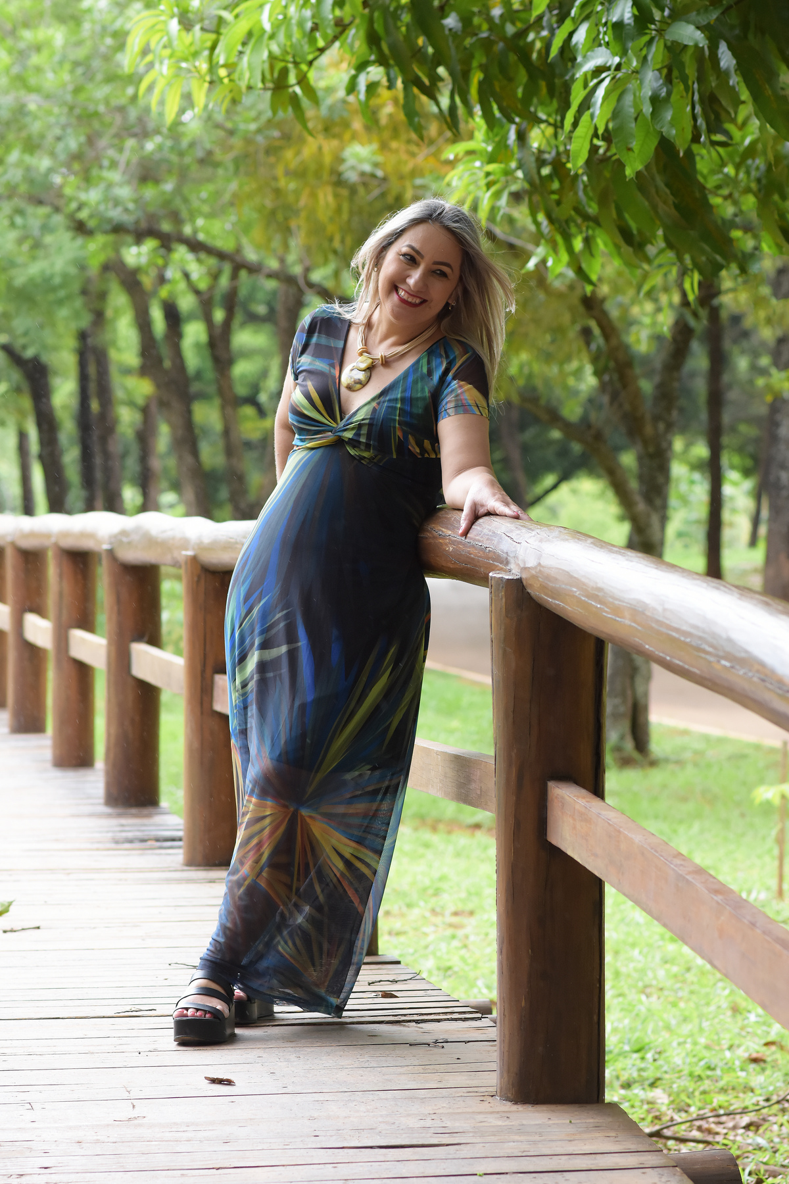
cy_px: 592
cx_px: 394
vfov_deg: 16.1
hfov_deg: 10.8
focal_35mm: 128
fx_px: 4191
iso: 1000
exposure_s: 1/320
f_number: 4.5
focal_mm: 85
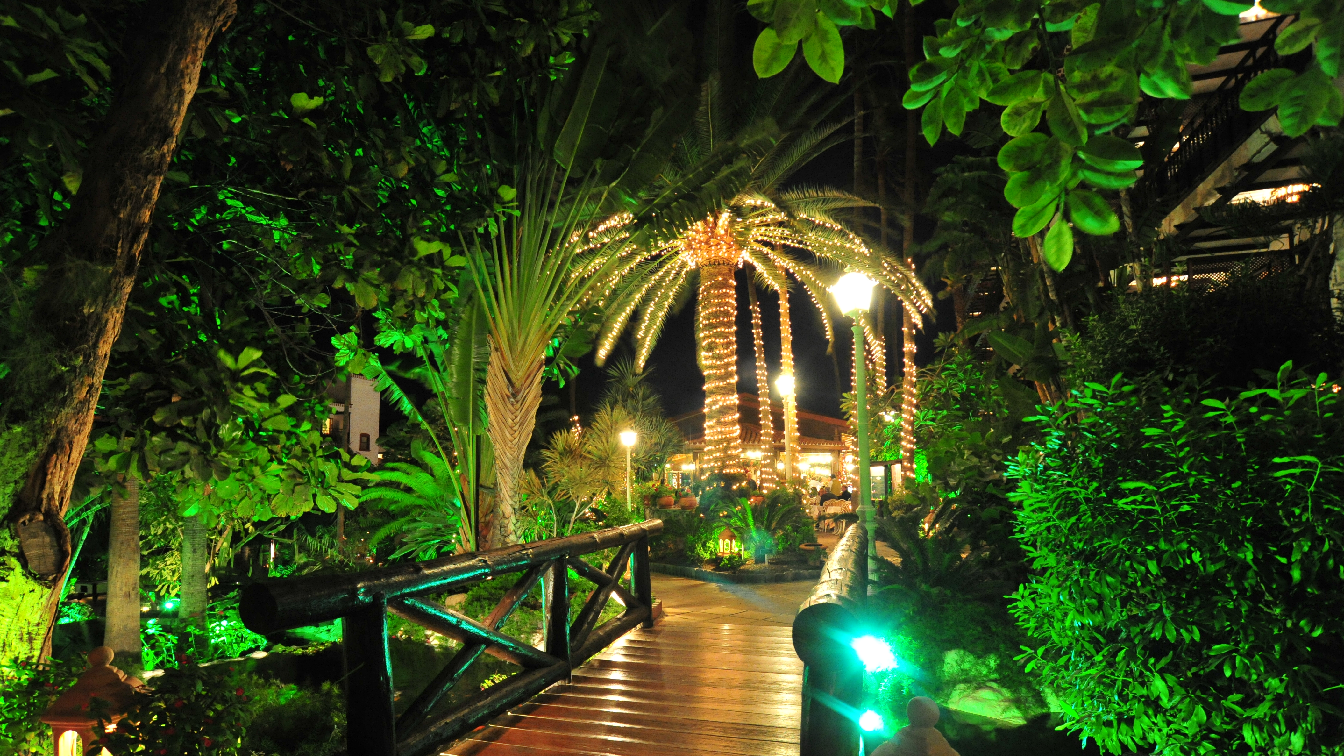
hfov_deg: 89.6
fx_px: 677
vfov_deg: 58.1
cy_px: 430
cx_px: 668
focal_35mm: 19
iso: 6400
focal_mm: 18
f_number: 9.5
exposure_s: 1/4
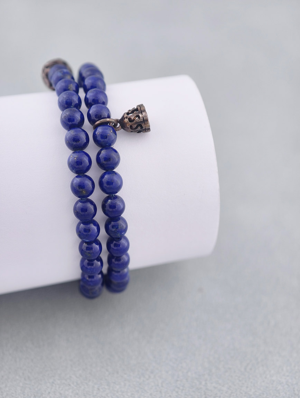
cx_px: 150
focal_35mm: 85
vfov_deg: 23.0
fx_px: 980
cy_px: 199
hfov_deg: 17.4
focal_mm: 22.48
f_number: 2.67
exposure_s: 1/160
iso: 125
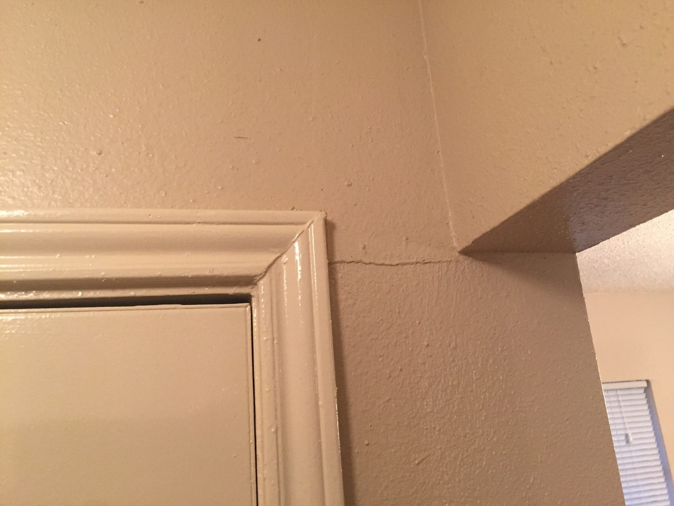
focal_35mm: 29
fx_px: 565
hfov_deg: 61.7
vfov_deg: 48.2
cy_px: 253
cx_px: 337
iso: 125
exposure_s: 1/30
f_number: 2.2
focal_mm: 4.15
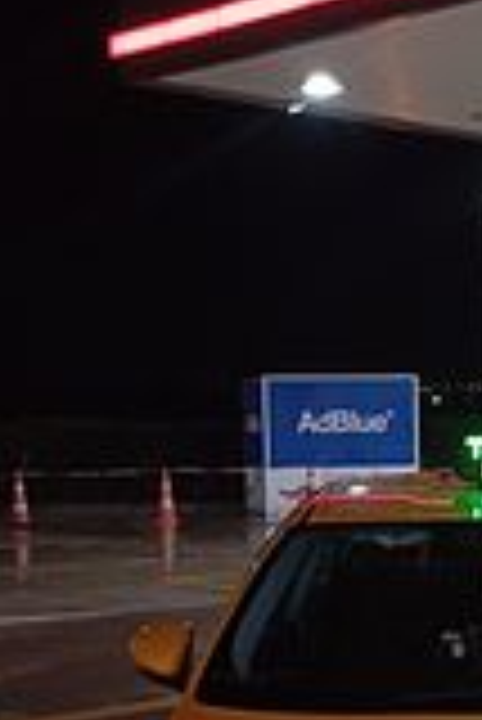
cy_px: 621
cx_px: 453
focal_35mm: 73
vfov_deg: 26.9
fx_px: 1463
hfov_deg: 18.3
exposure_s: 1/33.3
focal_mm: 4.25
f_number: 1.8
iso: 203
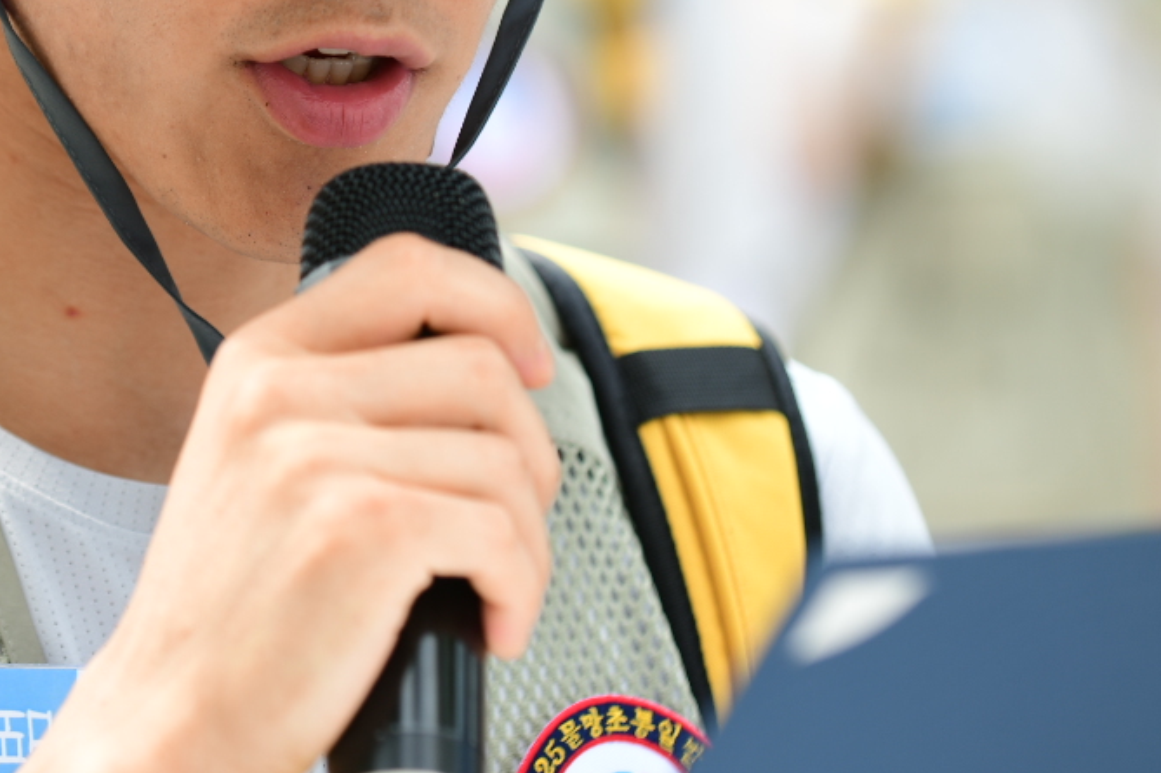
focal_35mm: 291
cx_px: 242
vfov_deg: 4.7
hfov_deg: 7.1
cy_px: 54
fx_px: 9382
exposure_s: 1/320
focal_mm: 120
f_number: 2.8
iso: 100
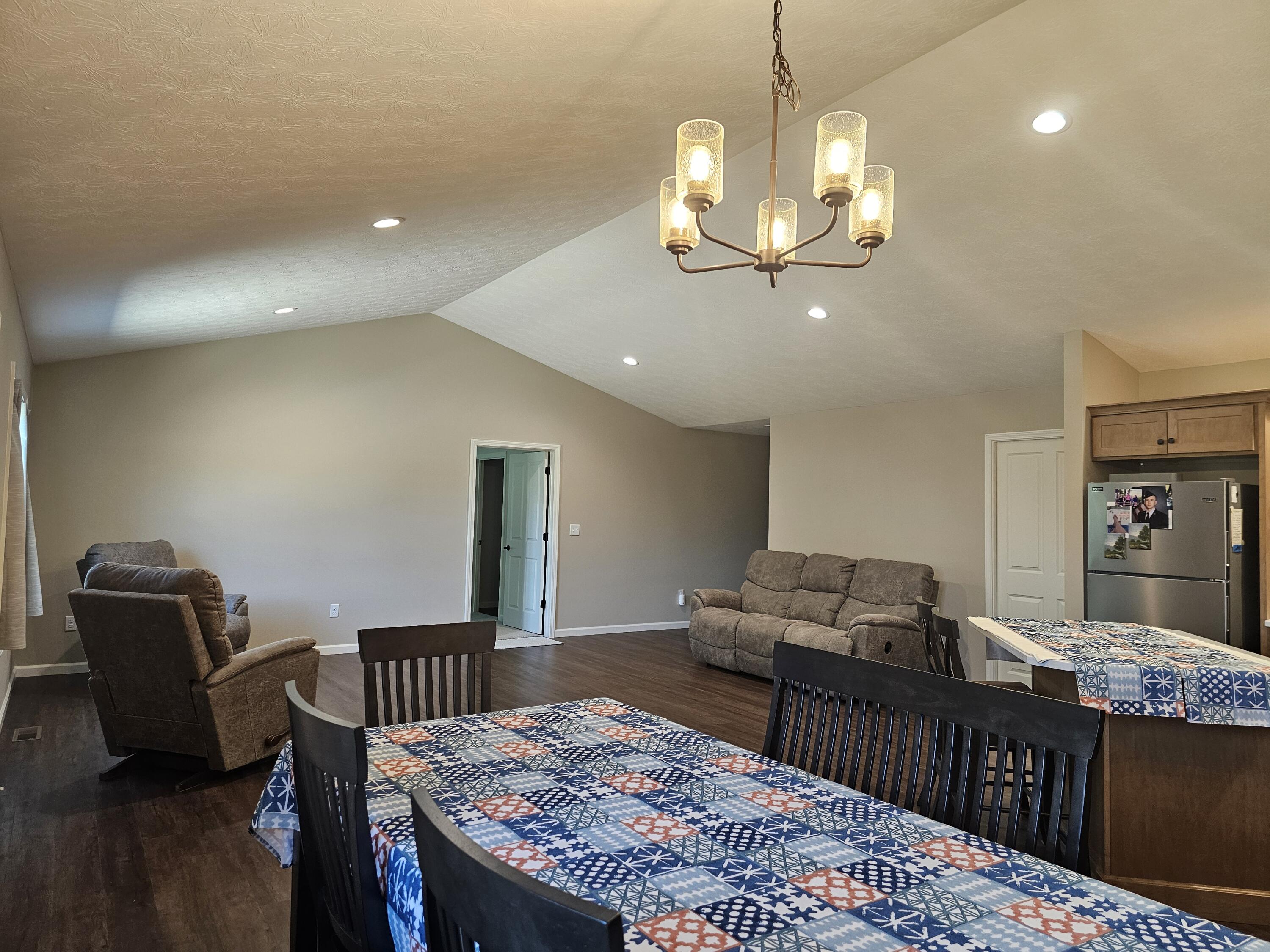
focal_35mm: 23
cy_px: 476
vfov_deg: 58.9
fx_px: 844
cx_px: 635
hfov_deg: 73.9
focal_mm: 6.3
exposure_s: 1/120
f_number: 1.7
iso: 200
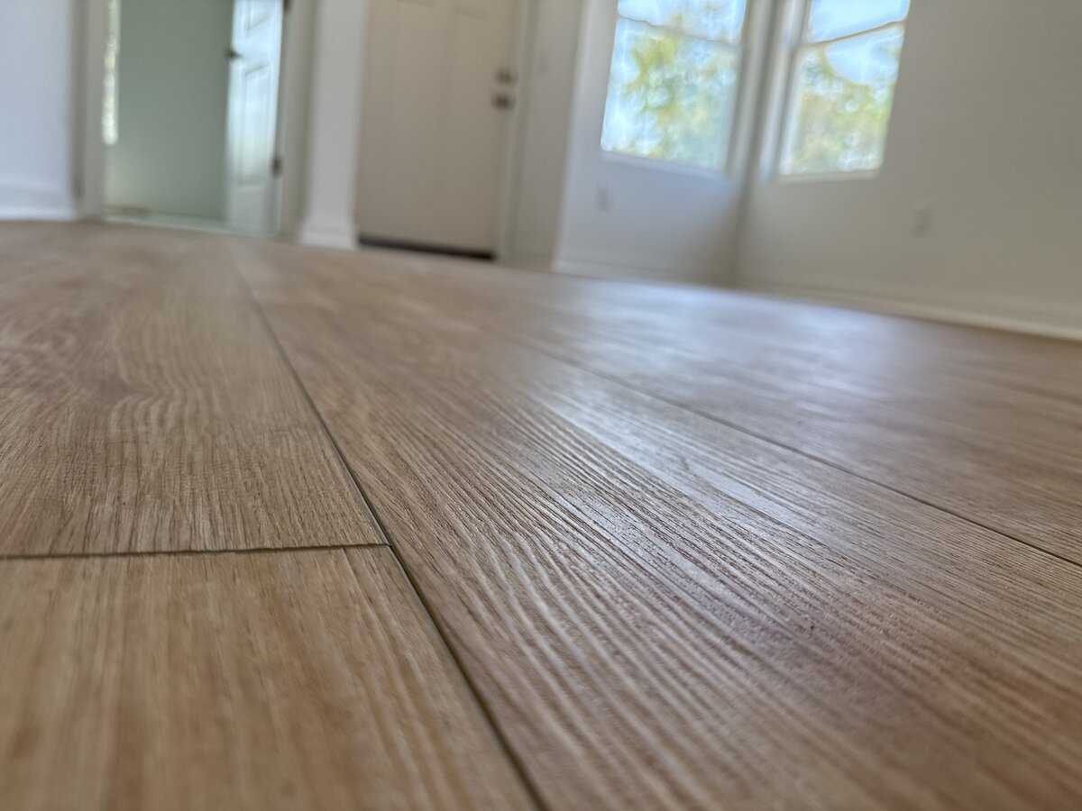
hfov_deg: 71.6
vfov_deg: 56.8
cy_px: 406
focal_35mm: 24
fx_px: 750
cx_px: 541
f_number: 1.78
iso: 100
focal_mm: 6.76
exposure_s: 1/295
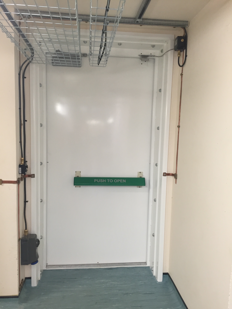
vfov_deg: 61.7
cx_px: 116
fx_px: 259
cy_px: 154
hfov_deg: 48.2
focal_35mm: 29
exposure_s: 1/33
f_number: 2.2
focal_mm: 4.15
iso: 64
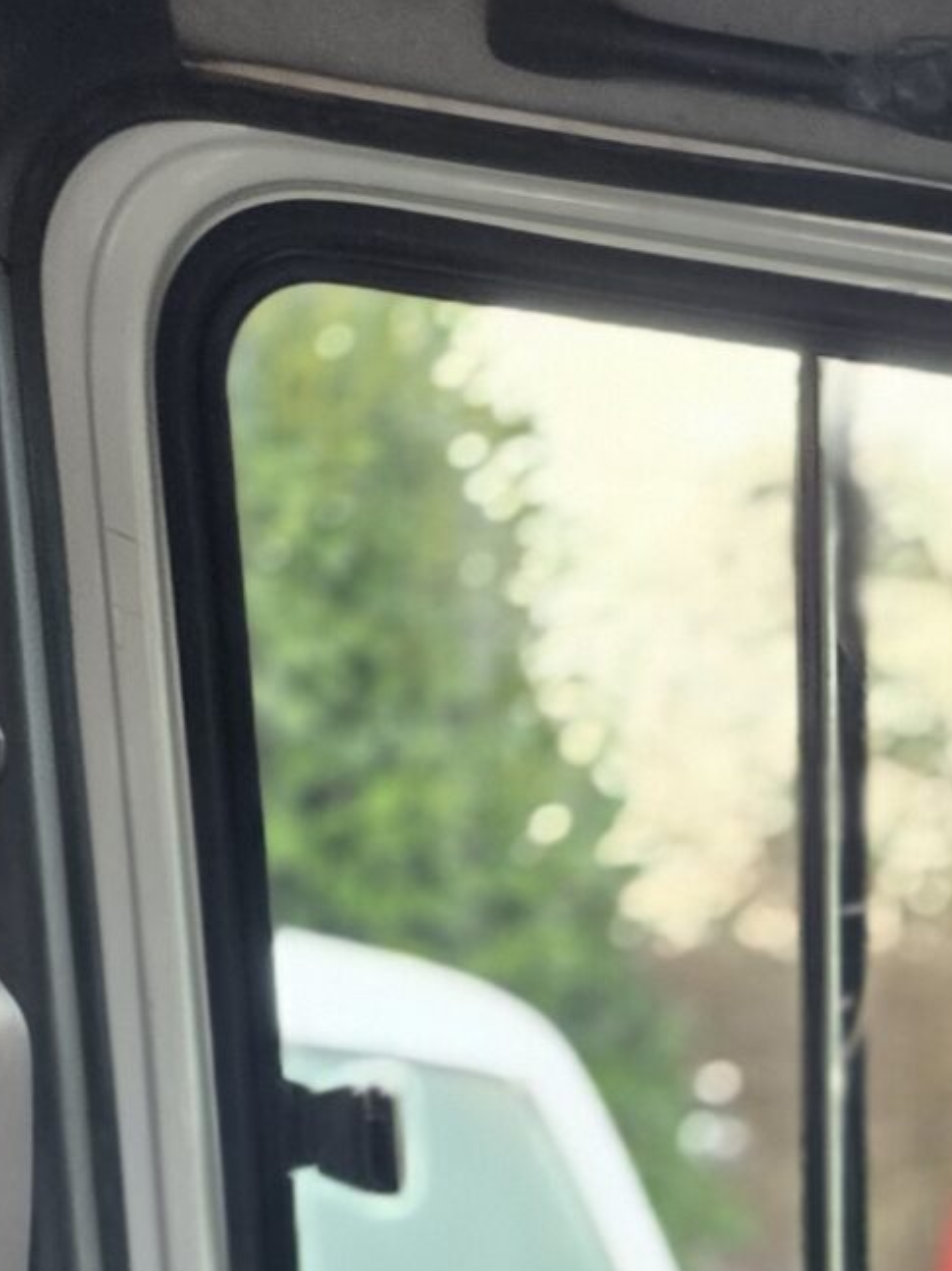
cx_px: 1641
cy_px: 2383
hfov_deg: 14.5
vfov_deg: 17.1
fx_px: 3338
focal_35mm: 91
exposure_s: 1/100
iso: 250
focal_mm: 6.25
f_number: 1.7
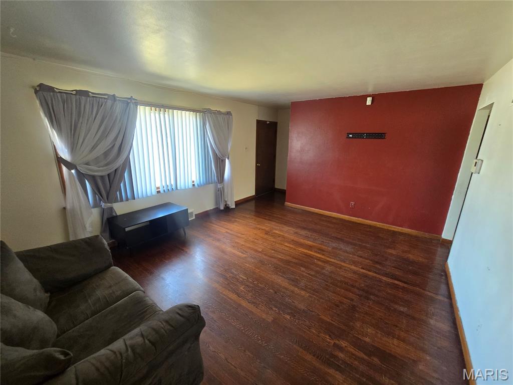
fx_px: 193
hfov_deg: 106.2
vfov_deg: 89.9
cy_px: 192
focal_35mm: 13
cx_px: 256
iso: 250
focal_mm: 2.2
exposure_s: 1/60
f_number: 2.2
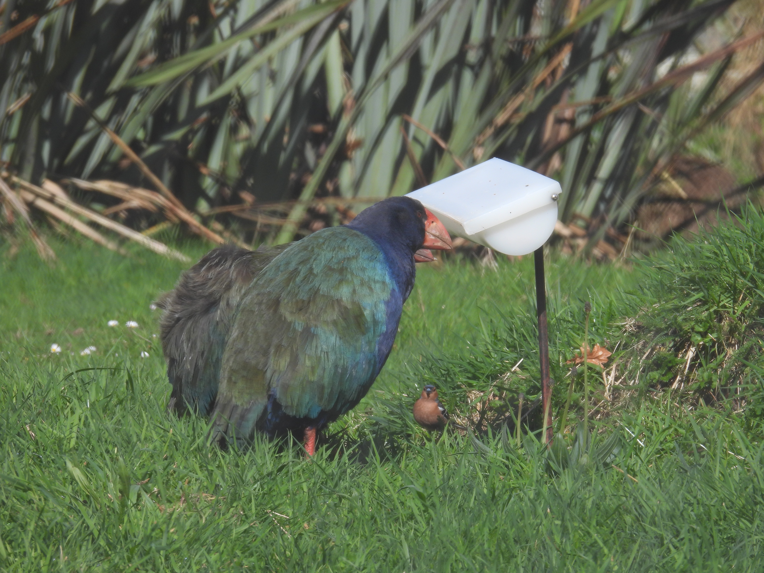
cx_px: 382
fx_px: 11035
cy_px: 286
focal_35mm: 500
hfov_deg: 4.0
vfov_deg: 3.0
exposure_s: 1/640
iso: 100
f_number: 5
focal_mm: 89.2
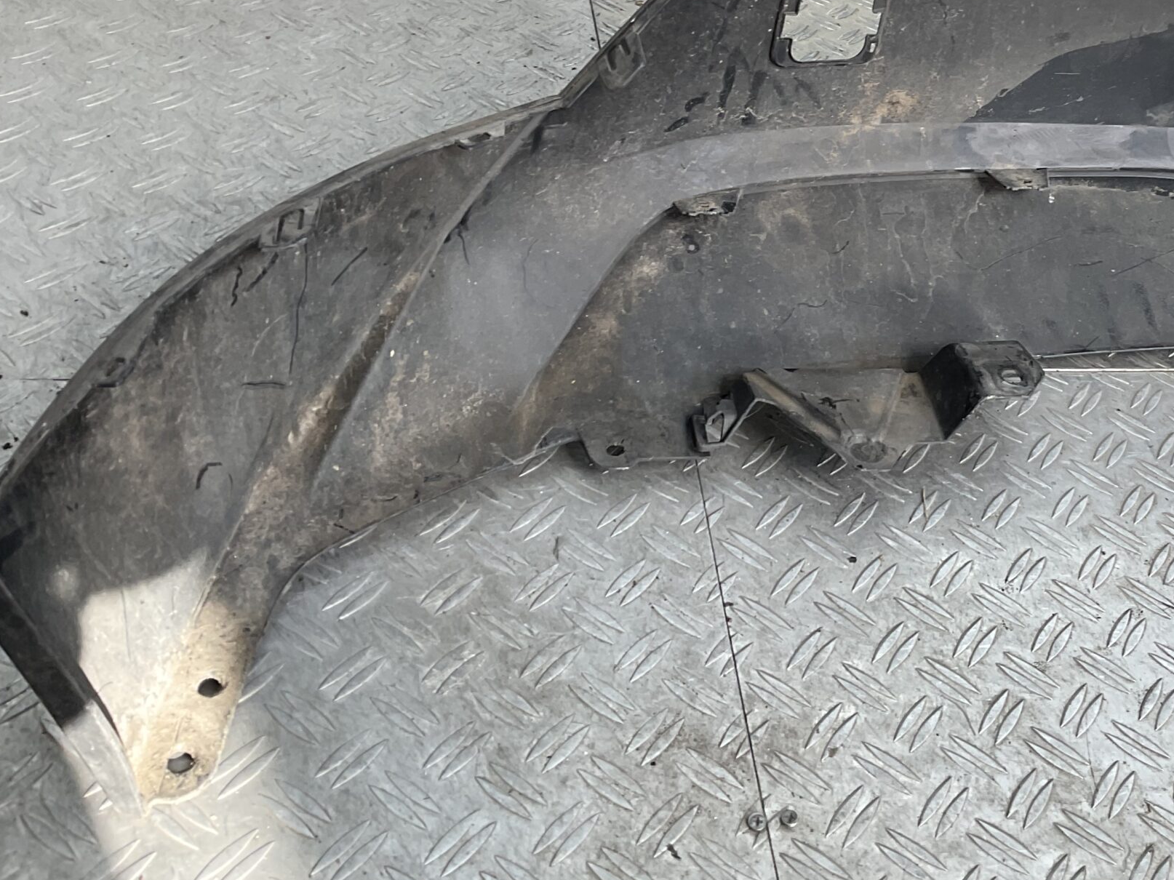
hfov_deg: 39.8
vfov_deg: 30.9
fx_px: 1560
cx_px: 914
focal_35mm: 46
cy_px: 210
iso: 16
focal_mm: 3
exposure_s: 1/124
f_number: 1.8
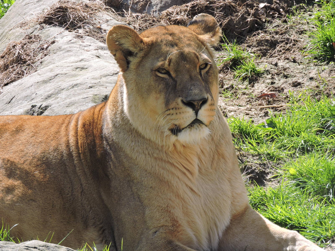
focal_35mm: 360
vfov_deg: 4.1
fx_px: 3484
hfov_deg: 5.5
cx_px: 168
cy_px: 126
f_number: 5.6
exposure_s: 1/125
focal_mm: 64.5
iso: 100
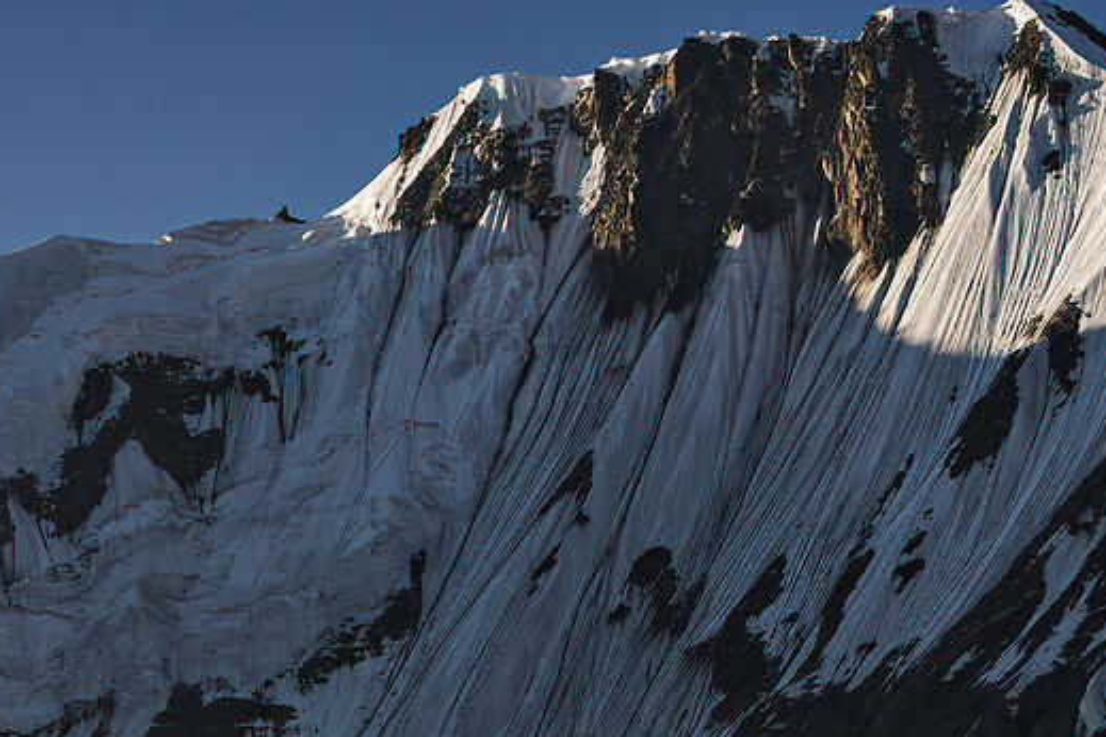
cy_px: 1527
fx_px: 5253
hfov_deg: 11.0
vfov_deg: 7.7
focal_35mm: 171
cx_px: -1044
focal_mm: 37
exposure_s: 1/100
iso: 100
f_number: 6.3
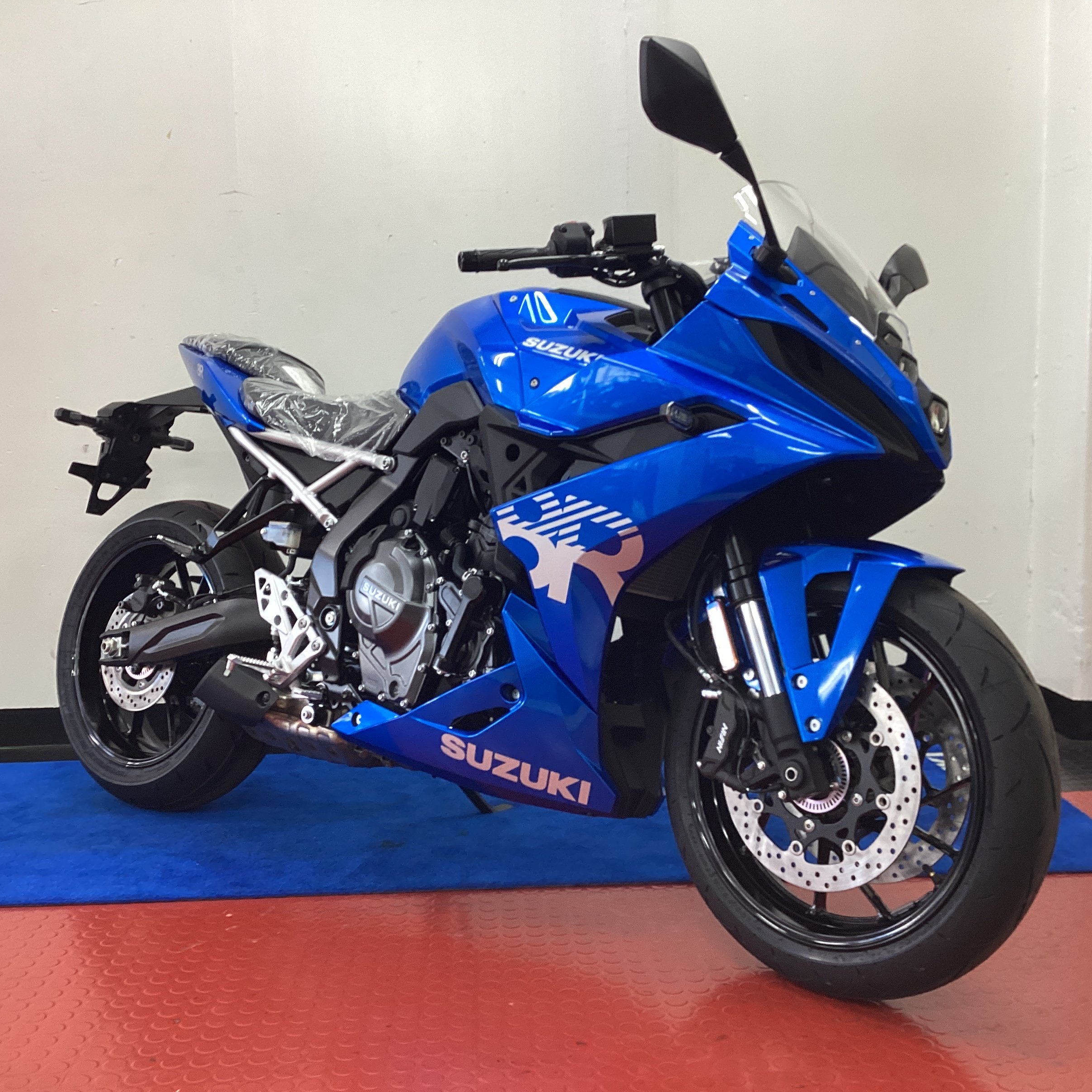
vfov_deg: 44.9
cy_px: 551
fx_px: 1321
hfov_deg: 44.9
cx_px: 543
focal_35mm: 37
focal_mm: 3.3
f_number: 2.4
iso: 80
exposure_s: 1/50
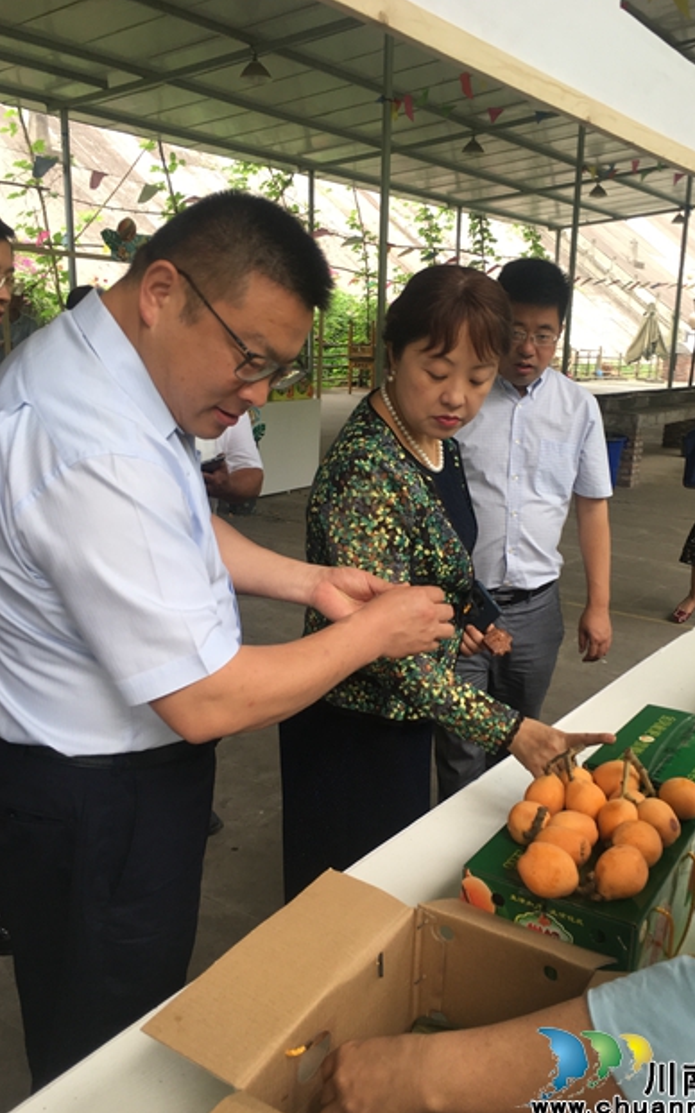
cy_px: 574
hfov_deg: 38.2
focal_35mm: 33
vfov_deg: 58.1
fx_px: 1000
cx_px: 412
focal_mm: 4.15
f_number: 2.2
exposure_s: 1/100
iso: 32
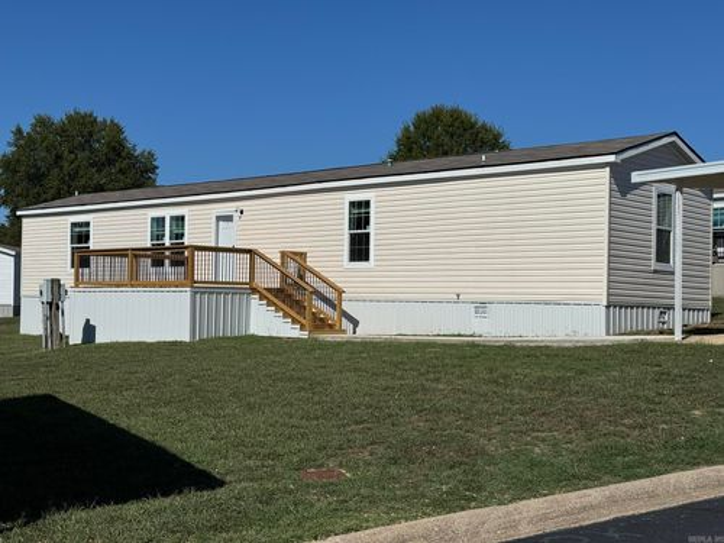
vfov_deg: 30.3
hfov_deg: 39.7
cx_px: 362
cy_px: 272
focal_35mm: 48
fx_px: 1004
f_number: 1.78
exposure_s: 1/15385
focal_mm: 6.76
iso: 64
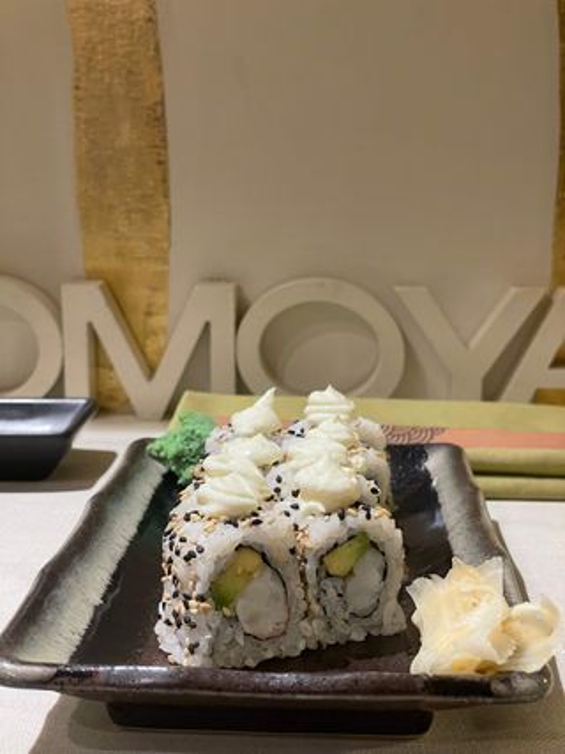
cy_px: 377
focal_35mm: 52
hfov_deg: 28.0
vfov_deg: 36.8
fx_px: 1132
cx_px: 282
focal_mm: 6
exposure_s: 1/50
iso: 250
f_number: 2
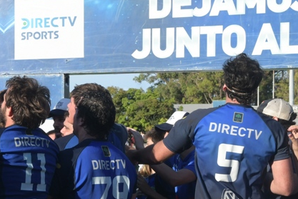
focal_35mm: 114
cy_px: 138
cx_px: -13
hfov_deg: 17.4
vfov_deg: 12.0
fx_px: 945
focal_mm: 31
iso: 400
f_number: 9
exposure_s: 1/640
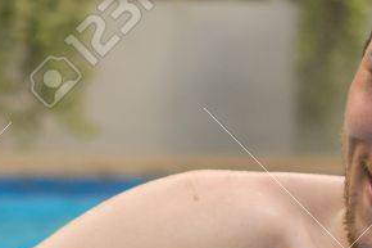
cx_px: -128
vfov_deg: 4.1
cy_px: 443
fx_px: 3470
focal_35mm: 336
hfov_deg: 6.1
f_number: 3.2
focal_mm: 50
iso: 100
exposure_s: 1/1250
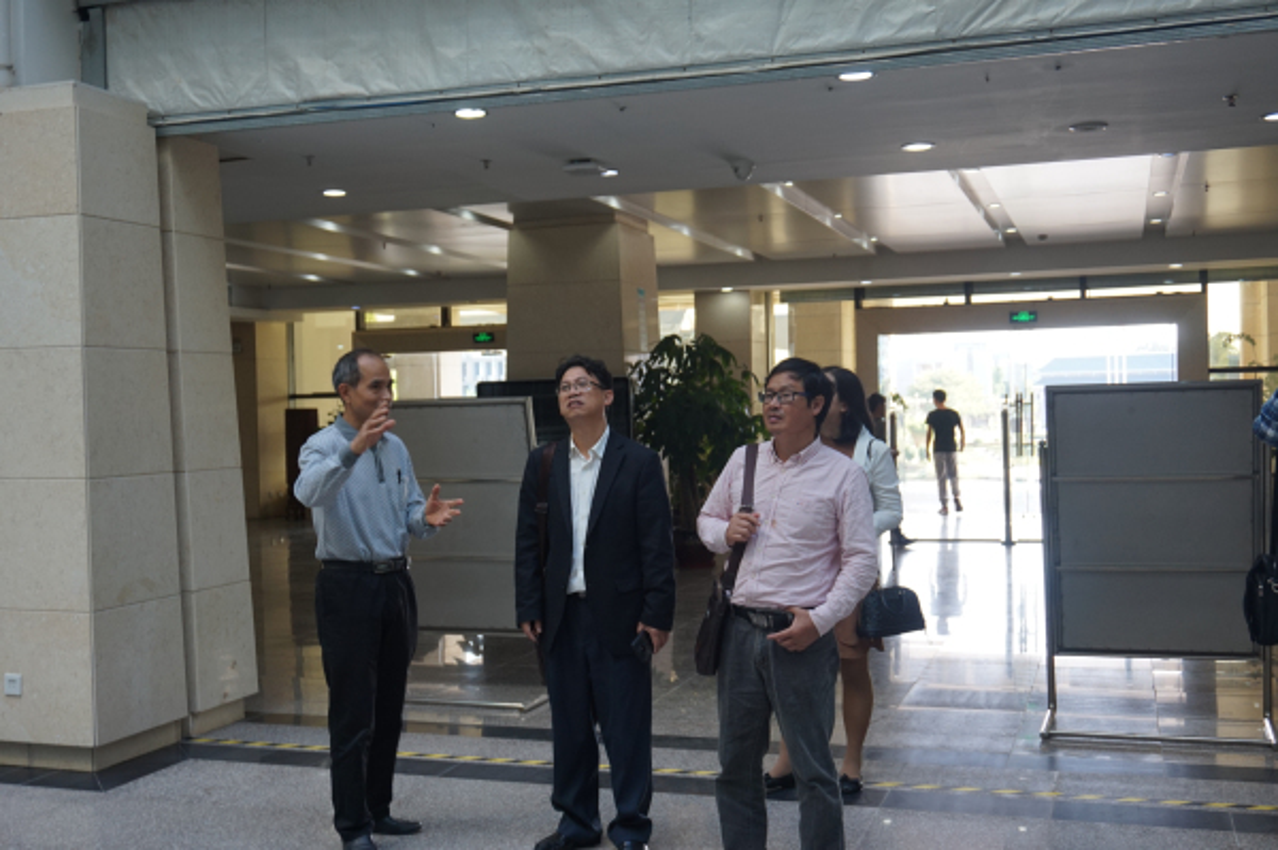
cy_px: 425
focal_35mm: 39
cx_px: 639
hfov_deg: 49.6
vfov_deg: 34.2
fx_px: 1383
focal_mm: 26
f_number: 4.5
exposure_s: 1/60
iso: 250
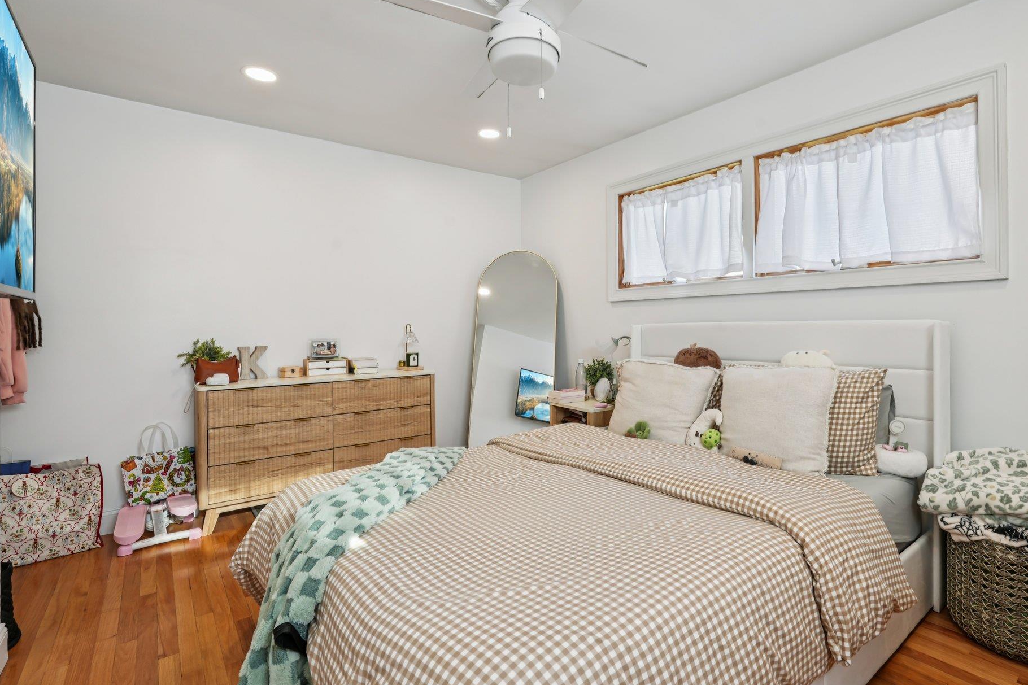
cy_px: 326
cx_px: 569
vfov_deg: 67.3
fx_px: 514
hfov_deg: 89.7
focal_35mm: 18
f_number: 8
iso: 250
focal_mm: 16
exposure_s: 1/30
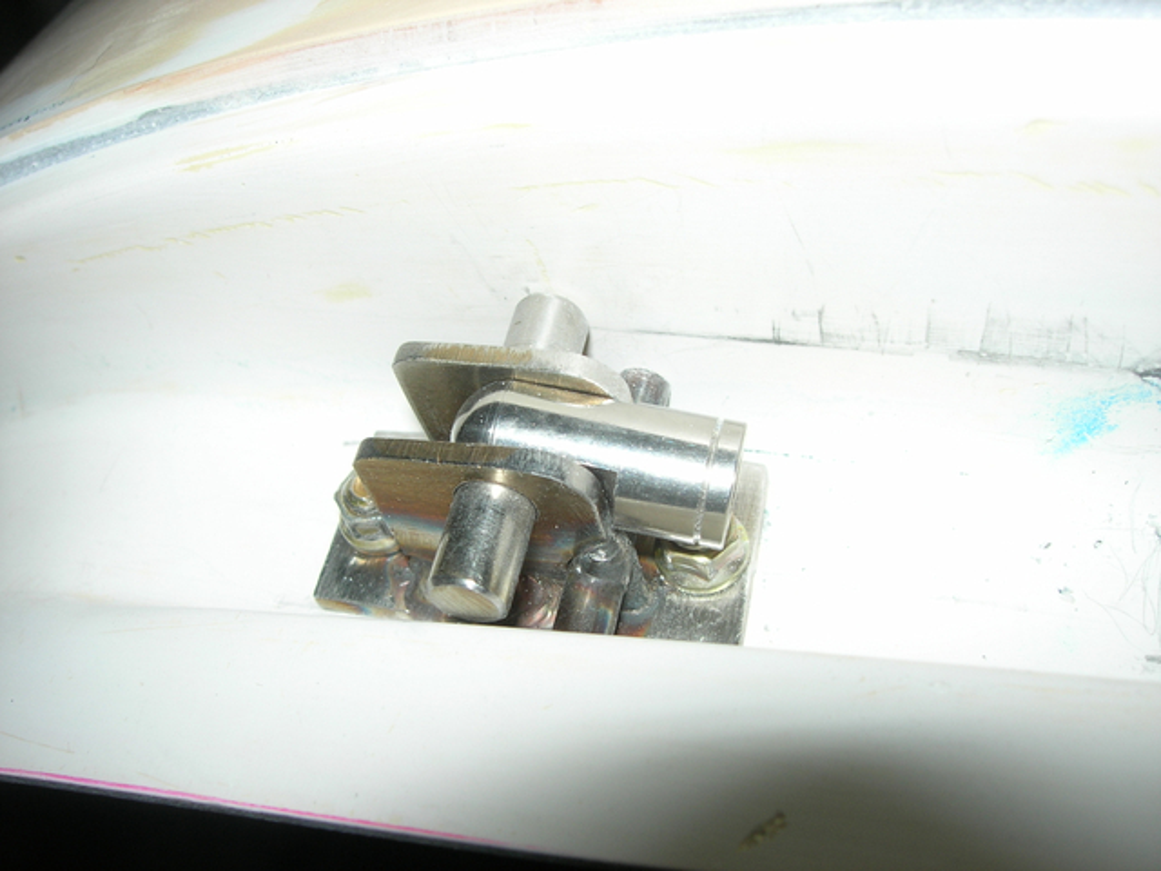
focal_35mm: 38
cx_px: 580
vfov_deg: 37.7
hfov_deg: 49.0
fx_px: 1274
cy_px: 436
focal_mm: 7.8
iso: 64
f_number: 4.8
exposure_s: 1/60.1
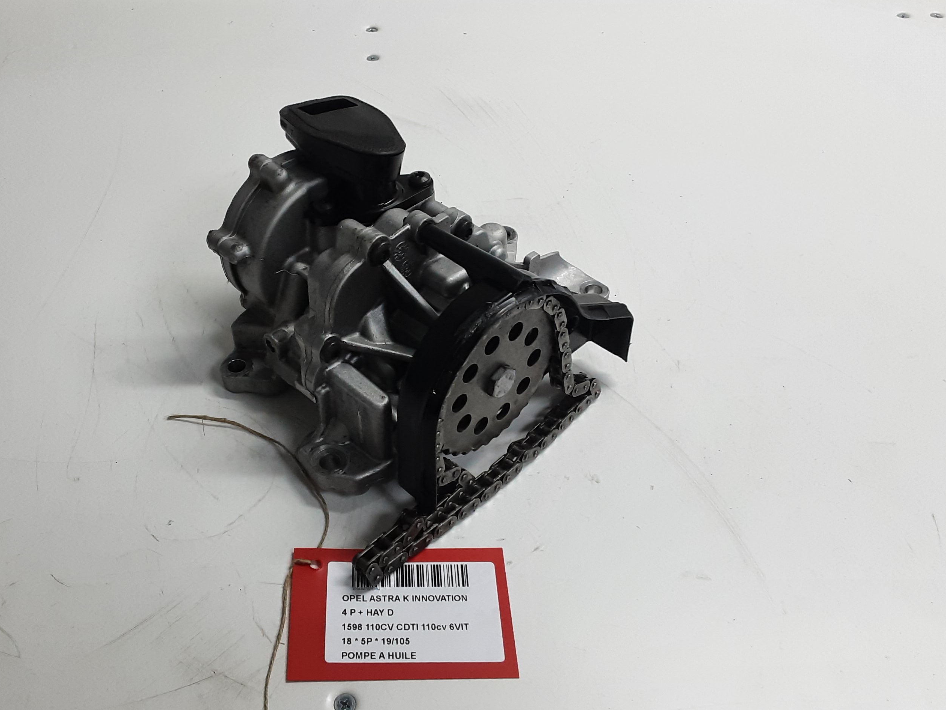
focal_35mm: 35
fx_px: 956
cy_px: 349
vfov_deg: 40.7
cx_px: 386
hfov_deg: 52.3
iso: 100
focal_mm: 2.91
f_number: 1.9
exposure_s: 1/50
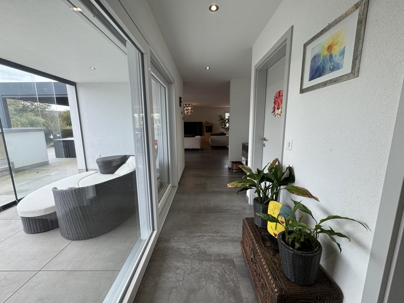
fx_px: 163
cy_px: 152
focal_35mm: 14
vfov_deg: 85.7
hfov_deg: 102.1
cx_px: 202
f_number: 2.2
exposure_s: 1/100
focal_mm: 2.22
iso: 80
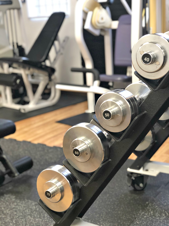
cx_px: 84
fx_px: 371
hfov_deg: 25.7
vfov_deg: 33.8
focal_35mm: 57
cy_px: 113
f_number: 2.8
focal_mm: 6.6
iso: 250
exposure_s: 1/30
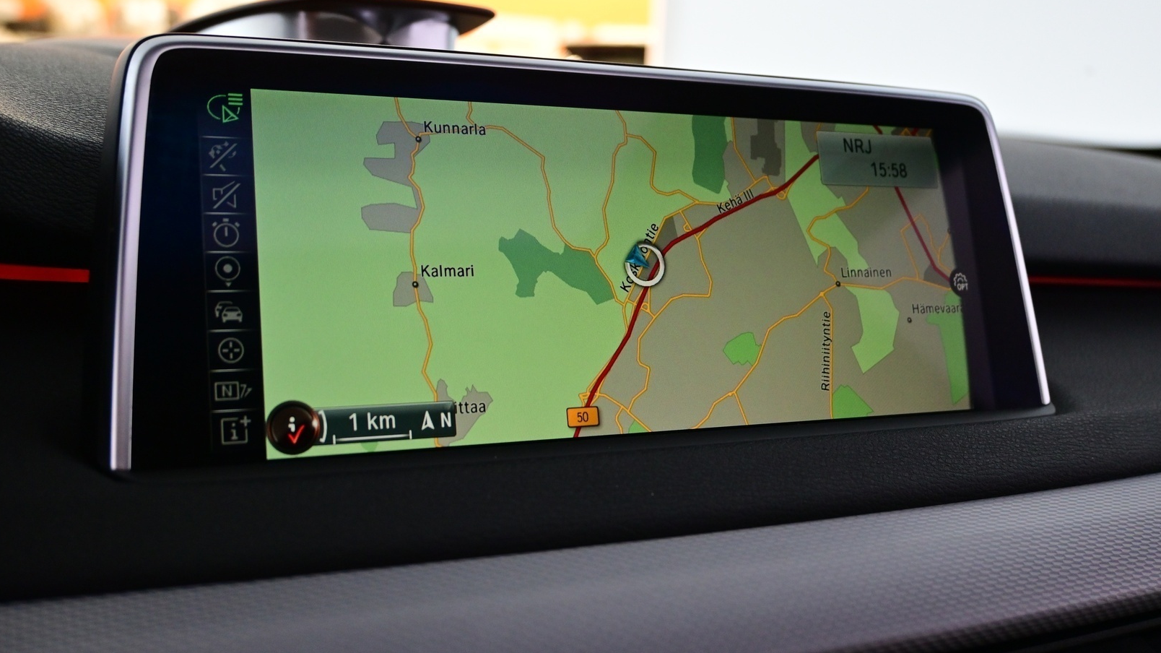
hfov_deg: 51.9
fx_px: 1194
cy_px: 269
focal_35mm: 39
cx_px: 583
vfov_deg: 30.5
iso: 1250
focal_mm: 24.5
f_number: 4.2
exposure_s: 1/40
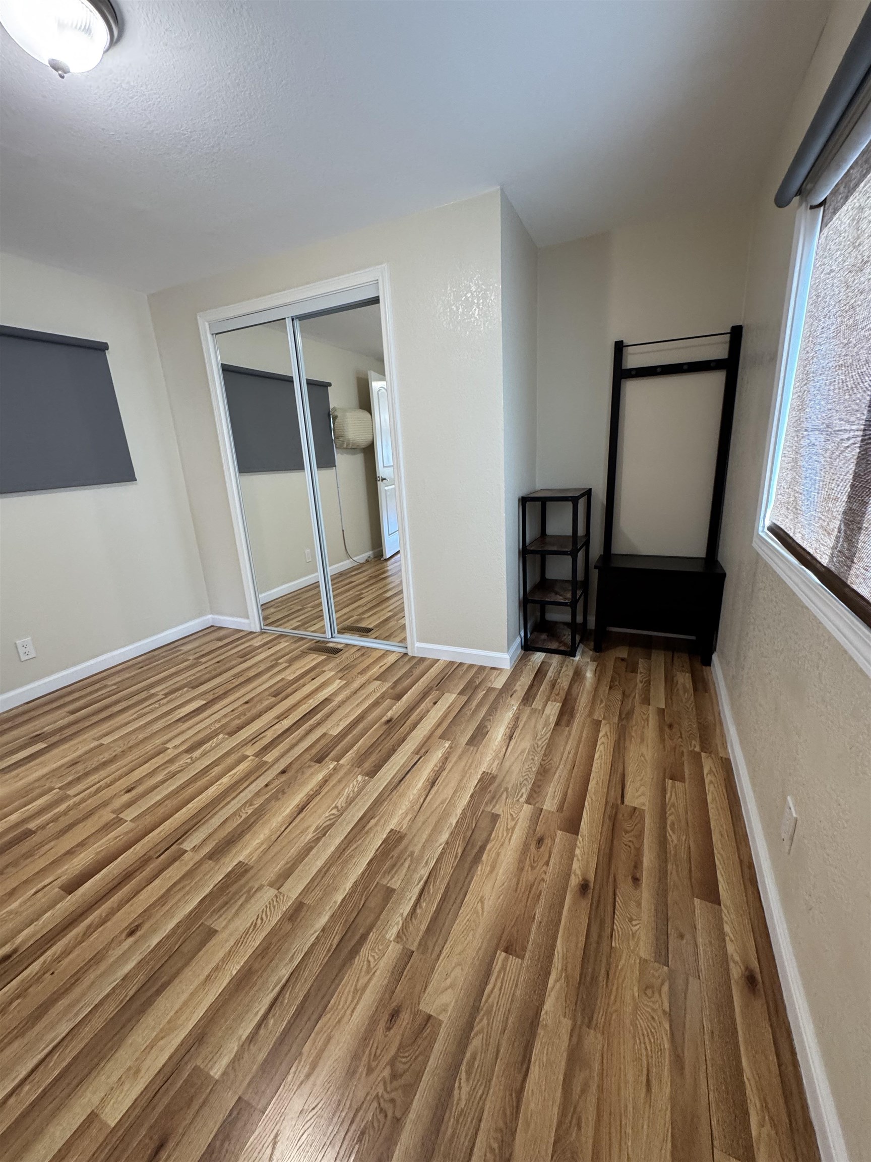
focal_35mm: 14
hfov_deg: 85.7
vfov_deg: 102.1
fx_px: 470
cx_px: 436
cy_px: 581
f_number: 2.2
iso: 250
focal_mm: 2.22
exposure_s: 1/100
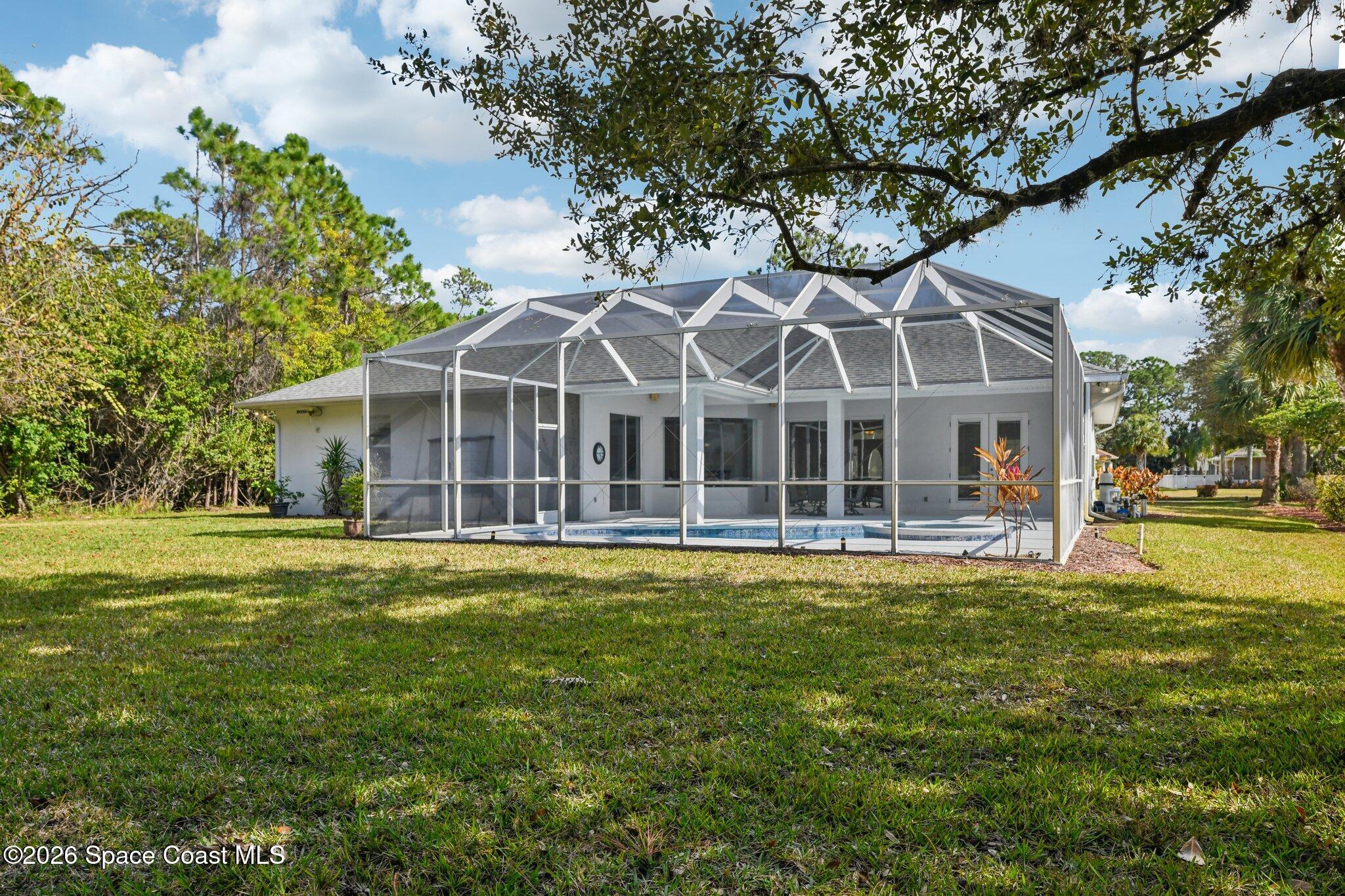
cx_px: 672
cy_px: 448
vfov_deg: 53.1
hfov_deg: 73.7
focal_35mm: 24
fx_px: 897
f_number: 8
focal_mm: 24
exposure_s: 1/320
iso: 400
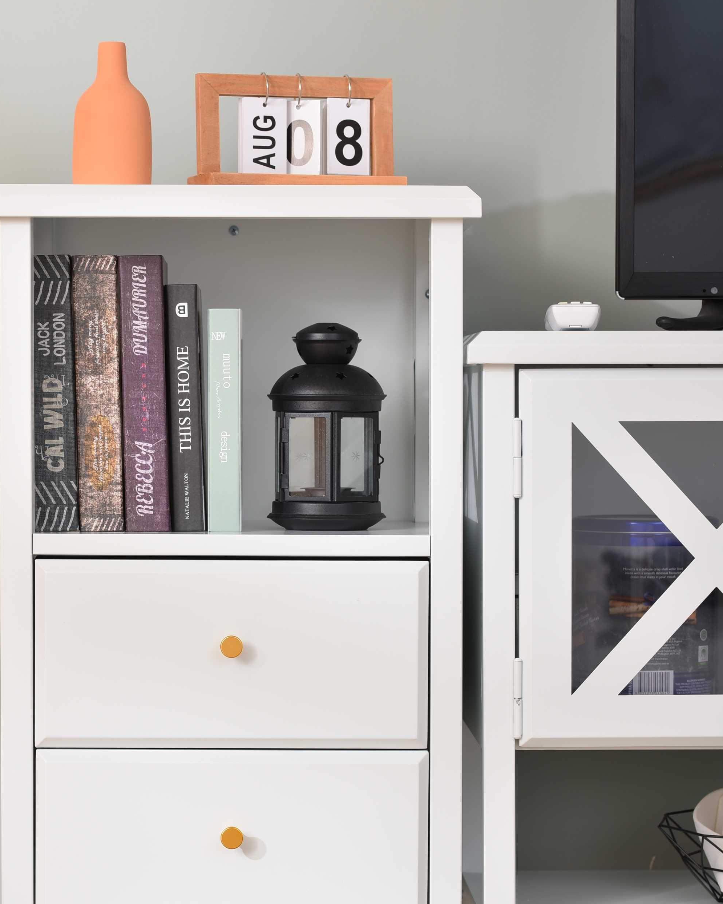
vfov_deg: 15.4
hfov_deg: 12.3
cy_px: 602
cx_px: 281
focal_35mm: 125
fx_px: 3344
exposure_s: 1/180
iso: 100
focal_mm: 90
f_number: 6.7
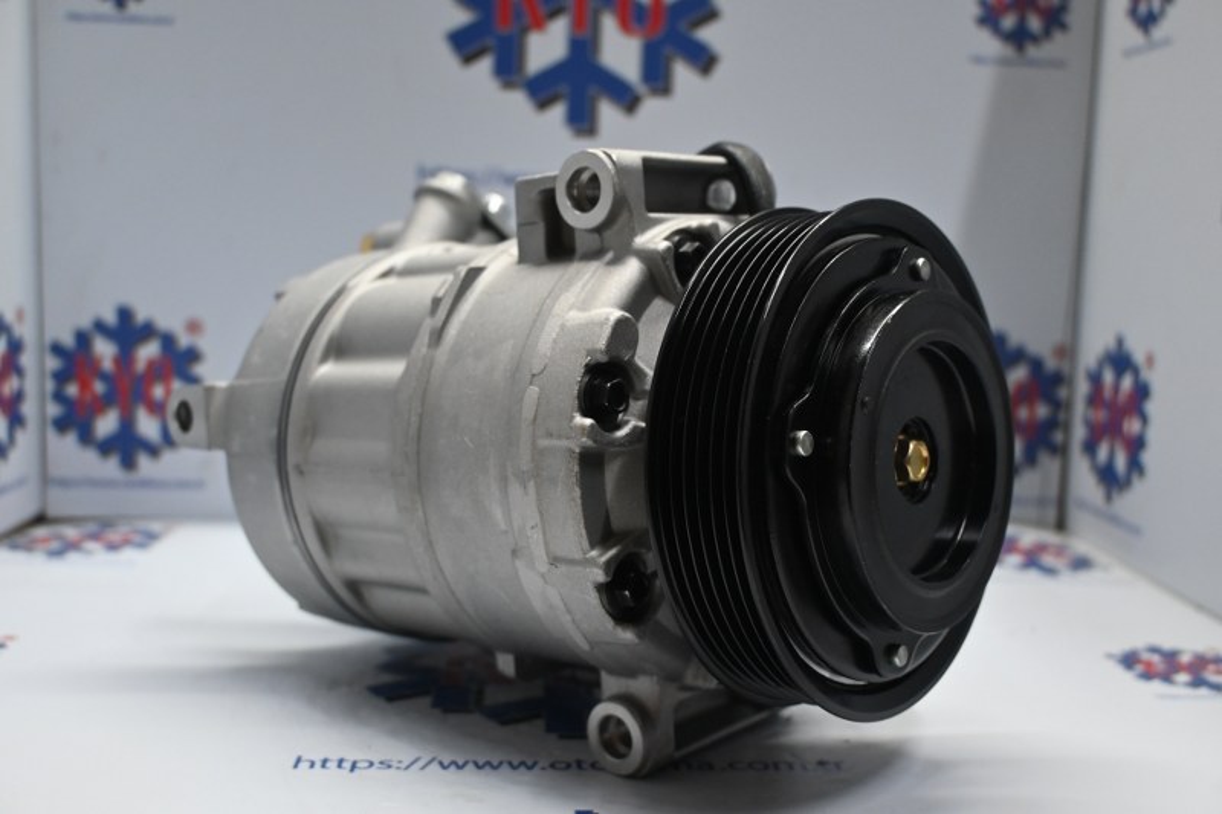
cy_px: 407
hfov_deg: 51.3
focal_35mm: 38
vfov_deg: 35.5
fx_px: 1273
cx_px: 611
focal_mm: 25
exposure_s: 1/125
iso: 1250
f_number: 4.2
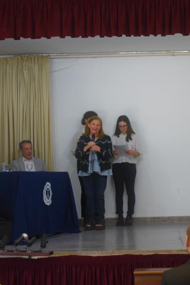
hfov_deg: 17.0
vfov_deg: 25.4
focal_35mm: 80
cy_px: 142
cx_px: 145
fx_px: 632
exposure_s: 1/80
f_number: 4.2
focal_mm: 35
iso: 800
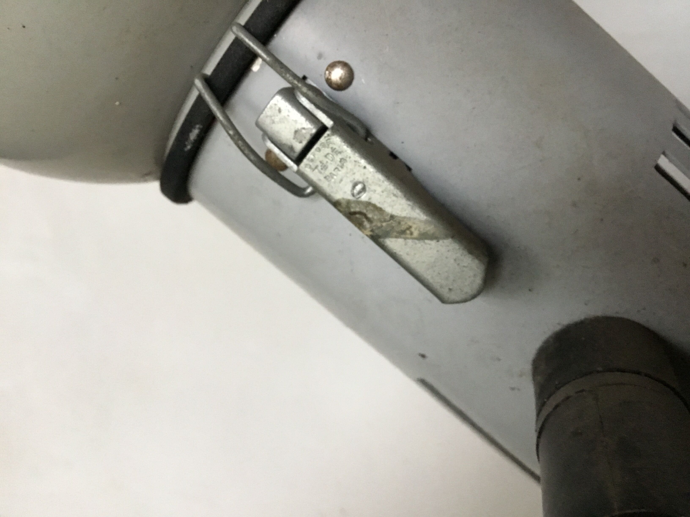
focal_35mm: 31
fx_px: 618
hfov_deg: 58.4
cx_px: 345
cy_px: 258
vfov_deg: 45.4
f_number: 2.4
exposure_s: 1/17
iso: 250
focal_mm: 3.3
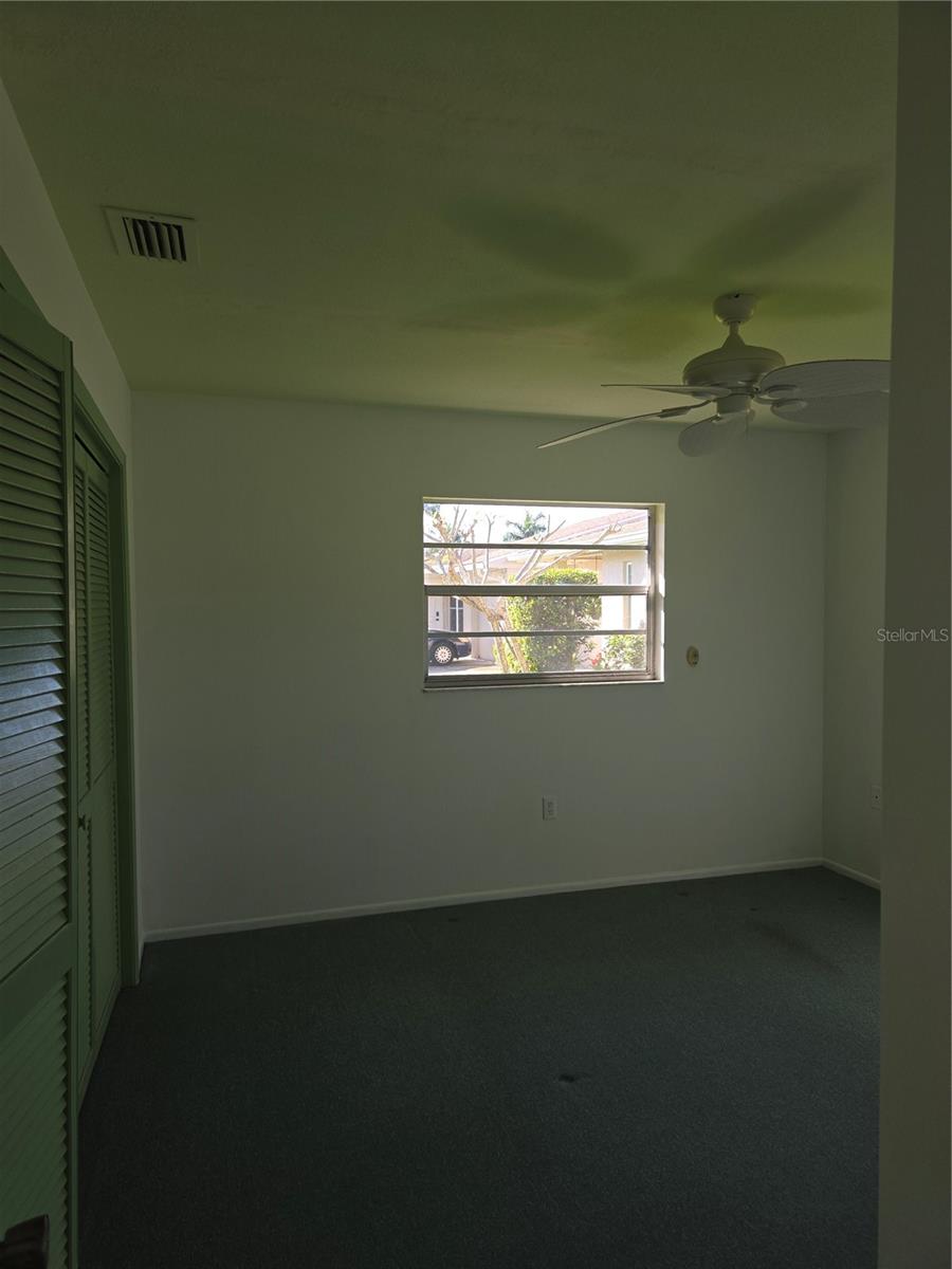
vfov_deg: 73.9
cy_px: 634
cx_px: 476
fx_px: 843
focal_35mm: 23
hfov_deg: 58.9
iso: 25
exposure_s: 1/190
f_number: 1.8
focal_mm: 5.4
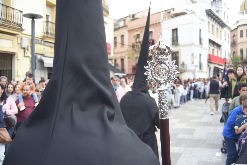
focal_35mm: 34
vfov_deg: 38.9
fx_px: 233
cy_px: 82
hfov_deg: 55.7
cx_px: 132
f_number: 5.6
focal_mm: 29
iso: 100
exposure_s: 1/100
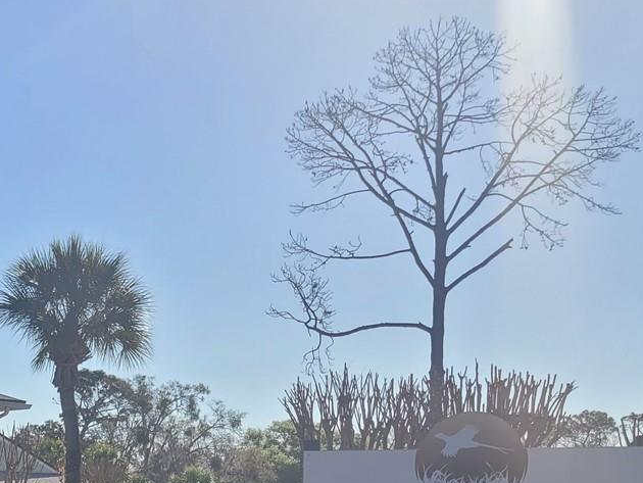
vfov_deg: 20.8
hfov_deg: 27.8
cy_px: 577
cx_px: 16
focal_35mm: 66
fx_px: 1226
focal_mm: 5.4
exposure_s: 1/3521
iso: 40
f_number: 1.8
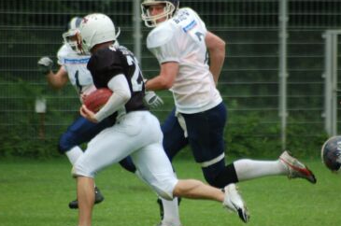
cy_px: 117
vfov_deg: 2.5
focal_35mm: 559
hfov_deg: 3.7
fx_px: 5286
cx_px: 189
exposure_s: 1/800
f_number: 5.6
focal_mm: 300
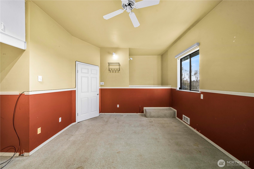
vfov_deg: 85.4
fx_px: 92
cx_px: 127
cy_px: 84
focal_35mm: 13
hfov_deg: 108.3
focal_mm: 13
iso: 1000
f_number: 8
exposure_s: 1/8
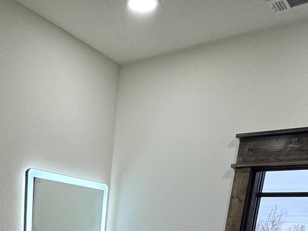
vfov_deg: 25.4
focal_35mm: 44
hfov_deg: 41.4
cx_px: 70
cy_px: 341
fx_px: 391
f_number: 2.2
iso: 160
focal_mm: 2.22
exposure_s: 1/120
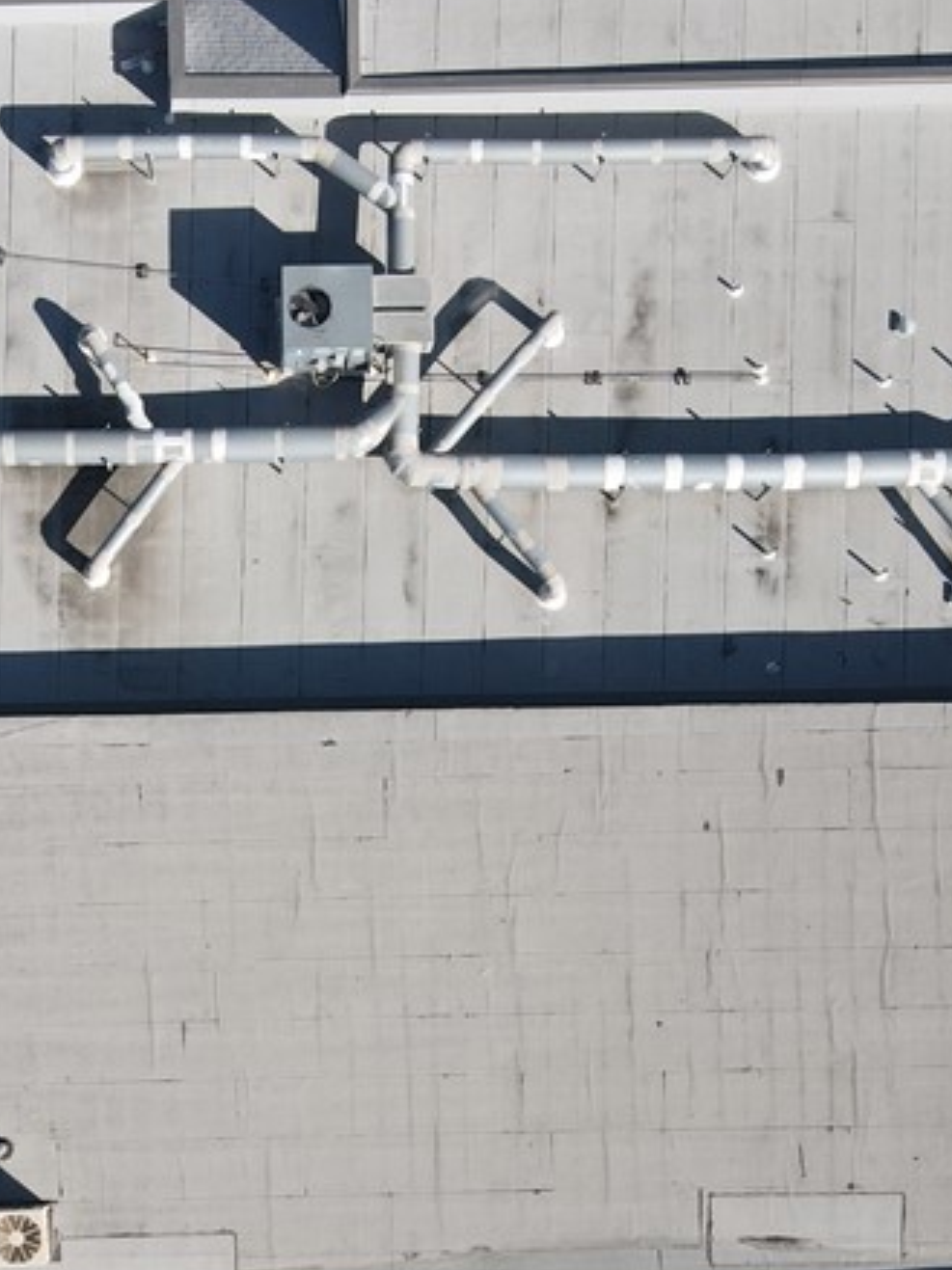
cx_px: 231
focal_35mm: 56
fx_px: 2054
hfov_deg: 25.8
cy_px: 926
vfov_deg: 33.8
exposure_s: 1/40
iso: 100
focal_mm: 4.5
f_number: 2.8
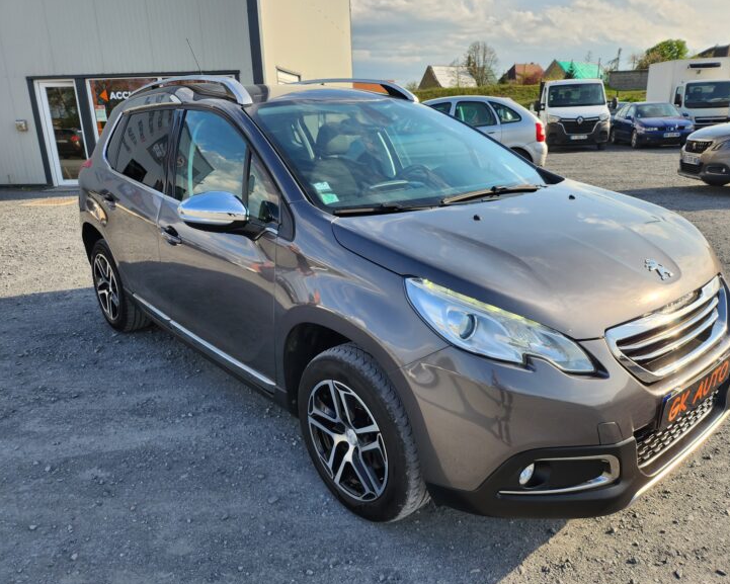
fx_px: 562
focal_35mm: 26
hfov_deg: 66.0
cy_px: 301
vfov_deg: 54.9
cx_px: 388
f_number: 1.8
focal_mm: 5
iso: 50
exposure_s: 1/1659
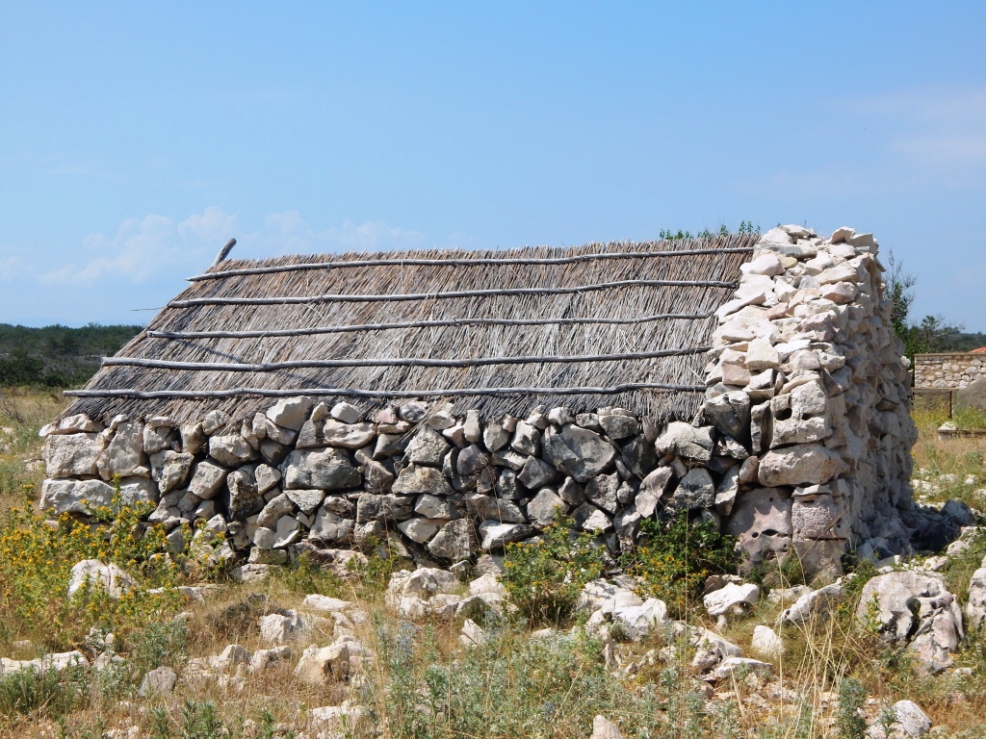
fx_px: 1738
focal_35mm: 61
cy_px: 370
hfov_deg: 31.7
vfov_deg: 24.0
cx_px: 493
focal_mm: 10.9
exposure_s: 1/400
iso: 125
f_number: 7.9
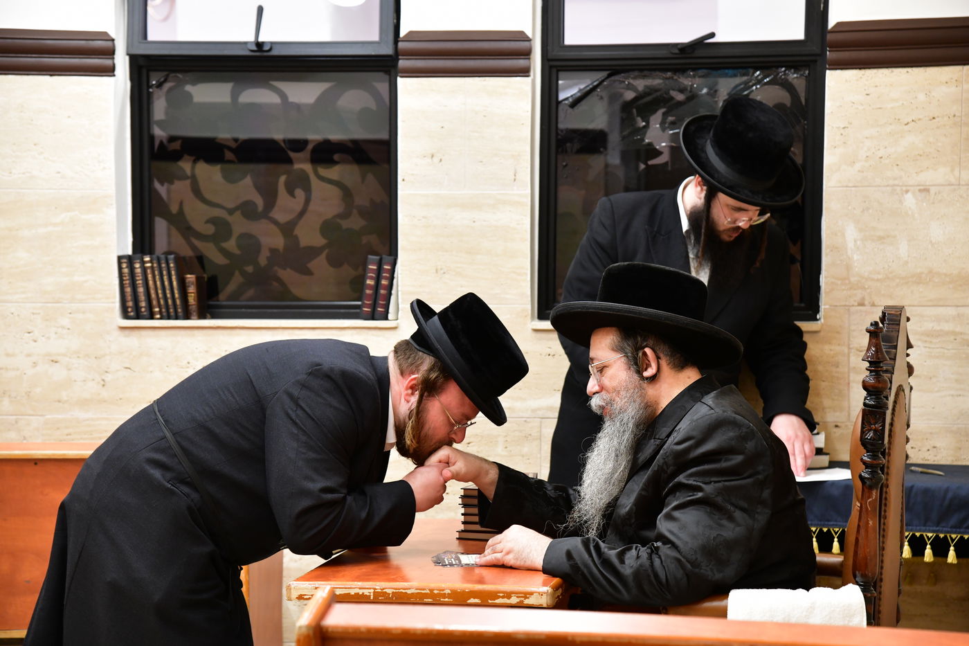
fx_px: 2476
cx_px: 484
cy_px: 323
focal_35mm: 92
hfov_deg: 22.1
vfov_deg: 14.9
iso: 2500
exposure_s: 1/100
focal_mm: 92
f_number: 5.6
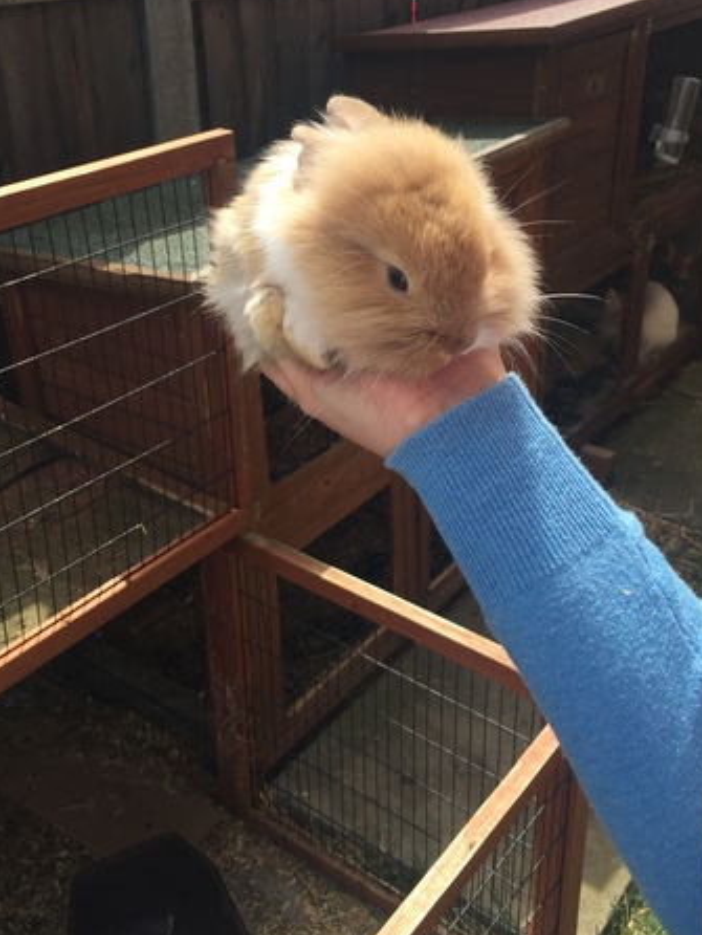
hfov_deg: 36.8
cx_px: 396
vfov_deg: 47.6
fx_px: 1054
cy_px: 379
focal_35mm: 39
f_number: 2.2
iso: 32
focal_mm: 4.15
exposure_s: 1/1412
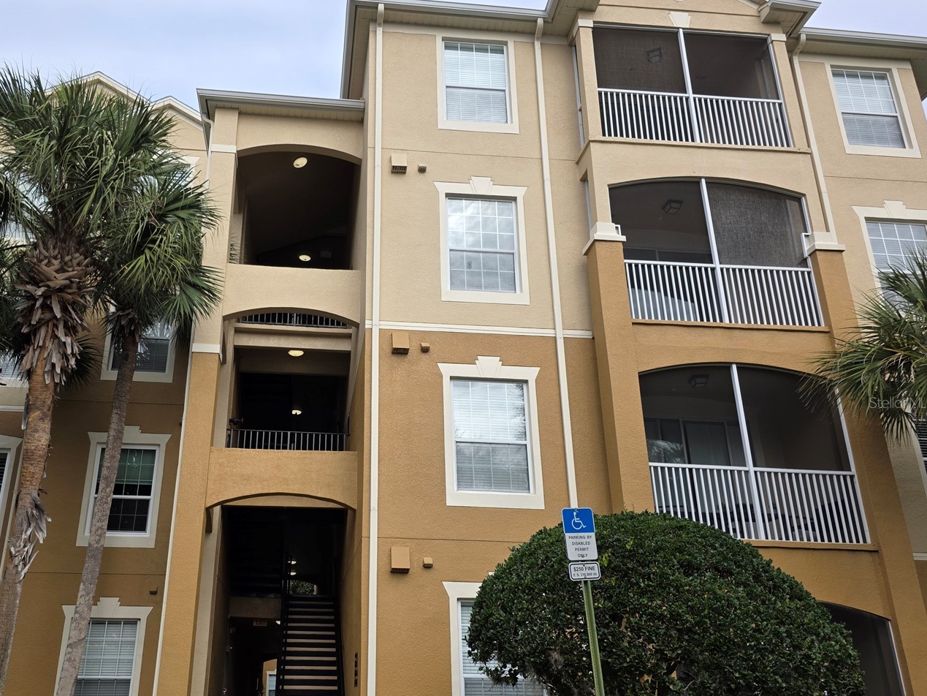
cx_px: 354
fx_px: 777
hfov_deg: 60.9
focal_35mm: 29
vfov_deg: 48.1
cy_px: 402
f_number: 1.7
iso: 80
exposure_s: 1/3569
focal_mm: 6.3
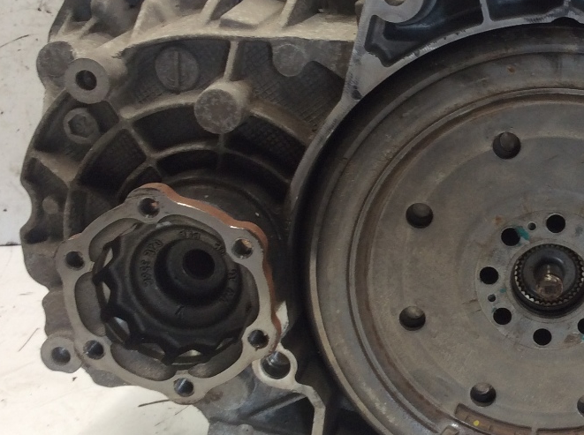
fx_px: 1044
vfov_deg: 23.6
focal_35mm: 62
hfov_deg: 30.6
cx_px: 450
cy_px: 216
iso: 50
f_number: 2.4
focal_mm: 3.3
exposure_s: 1/24
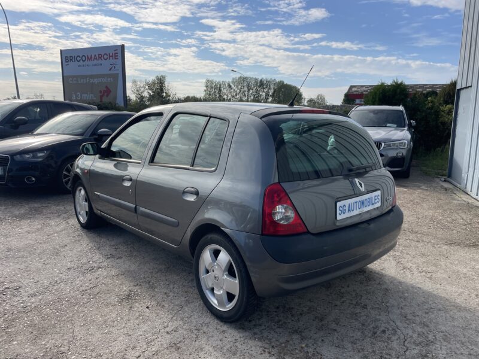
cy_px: 180
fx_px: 360
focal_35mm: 26
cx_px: 240
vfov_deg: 53.1
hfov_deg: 67.3
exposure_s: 1/4464
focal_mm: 4.2
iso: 32
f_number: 1.6
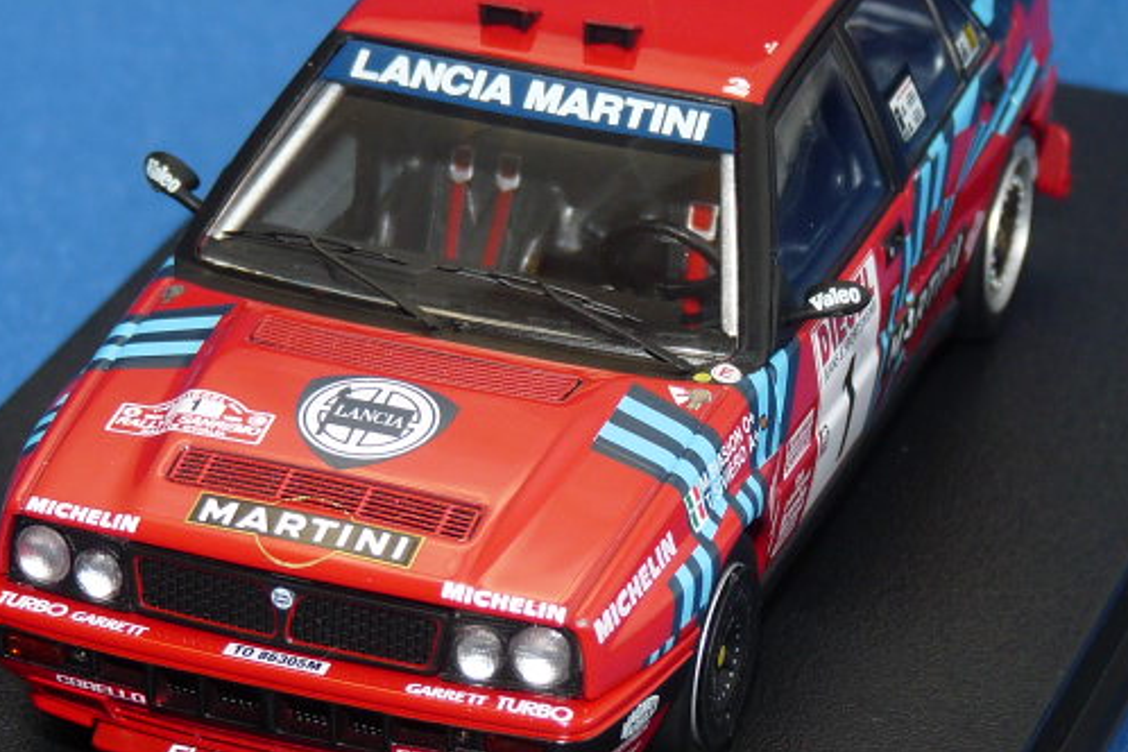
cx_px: 492
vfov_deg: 7.7
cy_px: 337
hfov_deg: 11.5
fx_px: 5608
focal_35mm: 179
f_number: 3.4
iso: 100
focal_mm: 13.8
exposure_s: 1/40
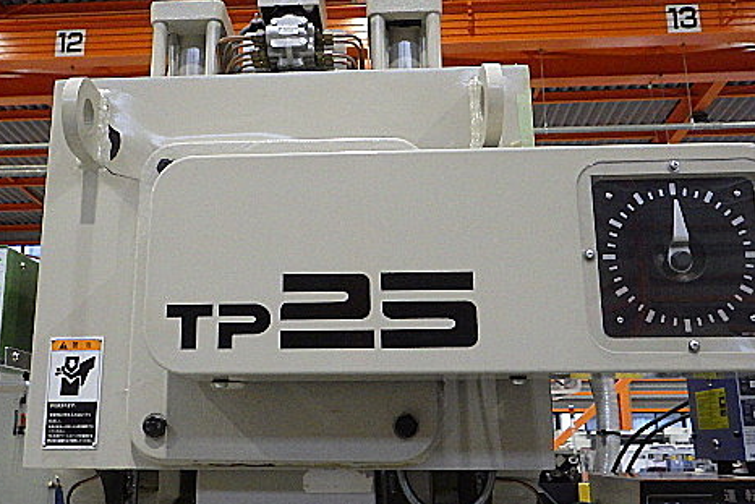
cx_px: 314
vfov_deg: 33.4
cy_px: 217
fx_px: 839
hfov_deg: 48.2
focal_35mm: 40
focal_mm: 5
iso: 1000
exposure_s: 1/45
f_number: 3.5
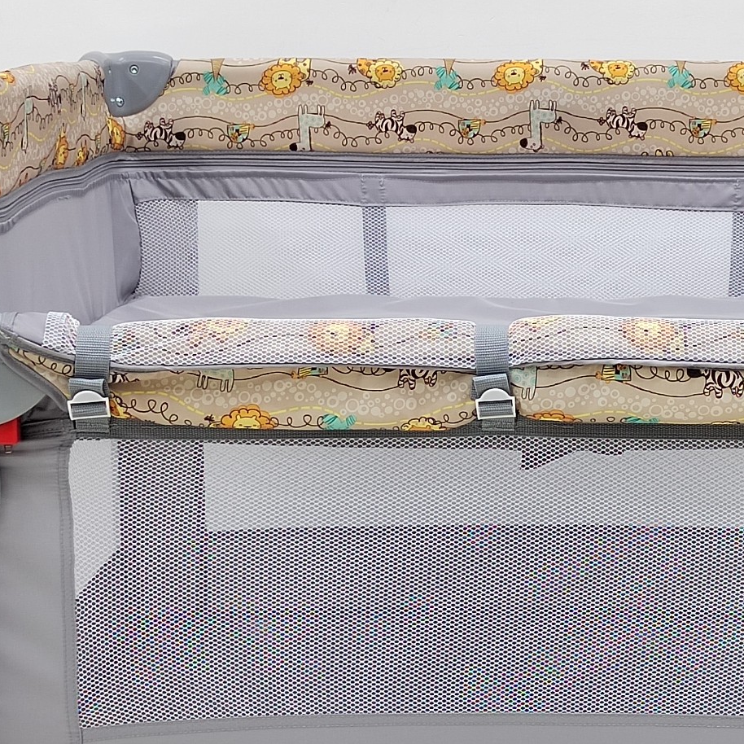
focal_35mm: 87
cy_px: 450
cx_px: 560
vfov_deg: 19.9
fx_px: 2116
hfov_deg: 19.8
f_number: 1.9
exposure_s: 1/100
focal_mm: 5.52
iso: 475
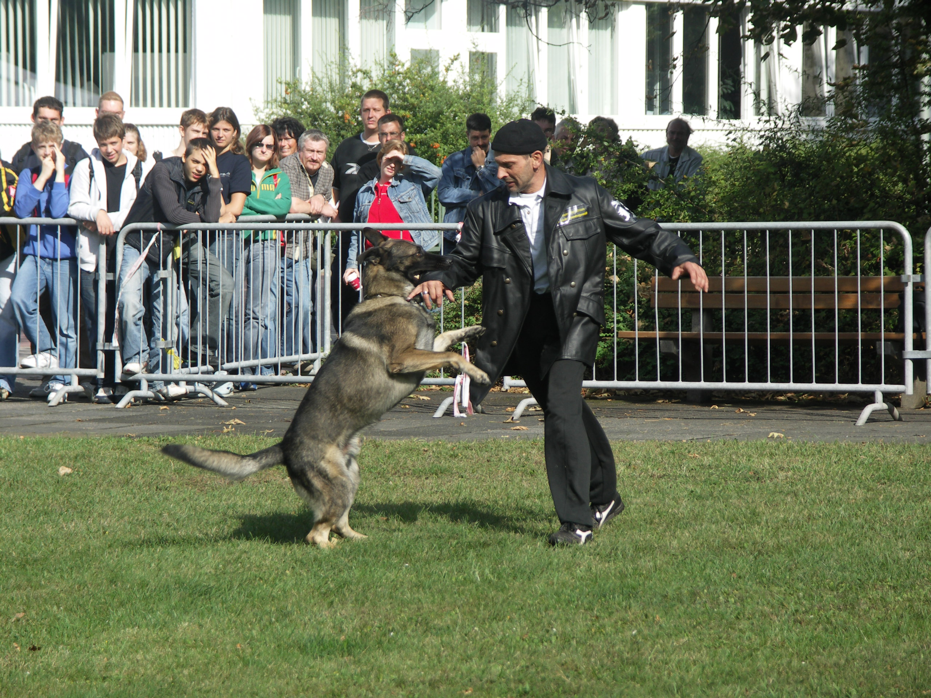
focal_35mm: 200
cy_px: 349
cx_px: 466
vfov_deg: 7.4
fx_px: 5379
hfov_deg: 9.9
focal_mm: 50.8
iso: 50
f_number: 4
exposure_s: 1/320
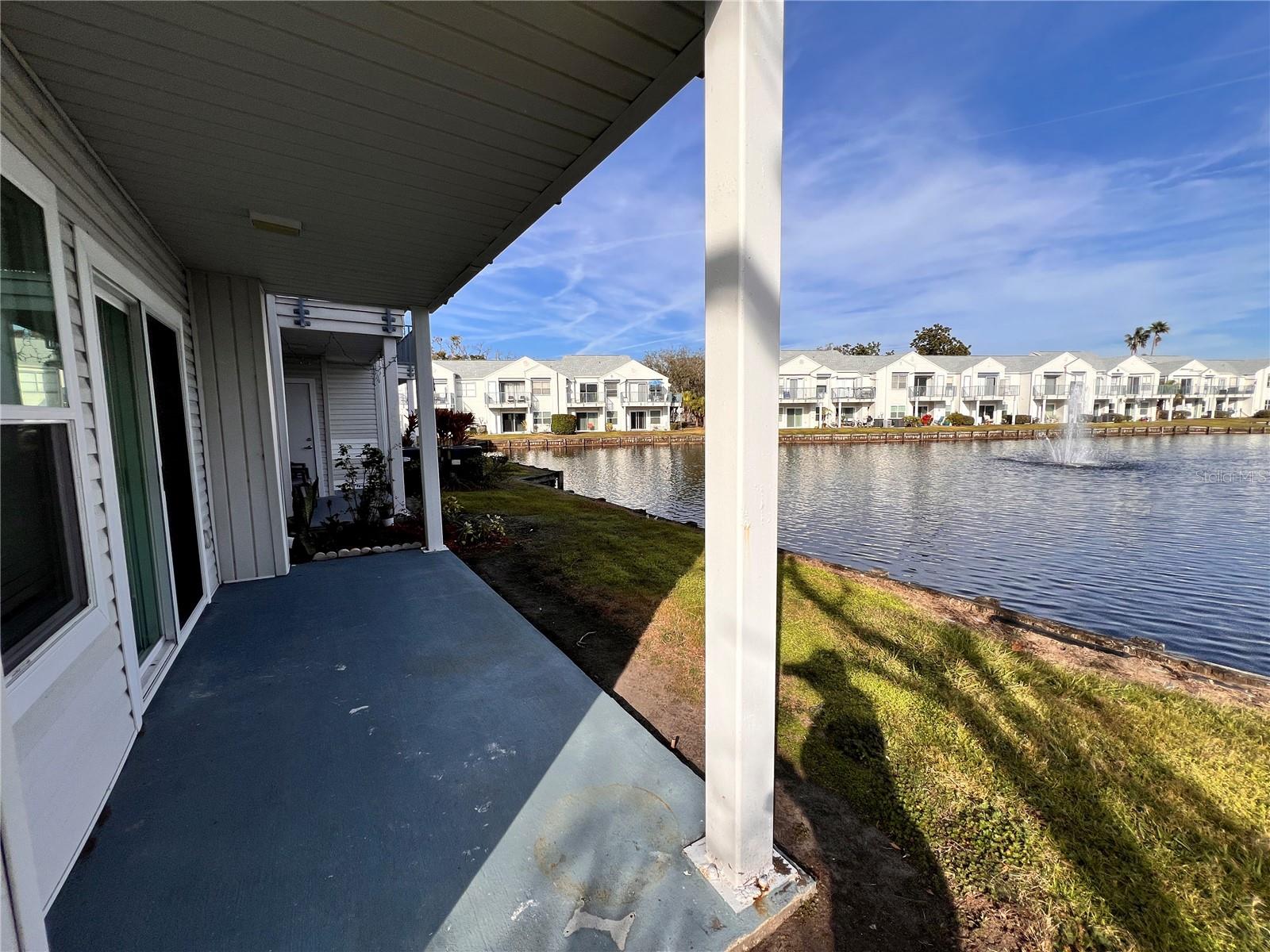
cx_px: 635
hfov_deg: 106.2
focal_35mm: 13
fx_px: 477
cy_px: 476
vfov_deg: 89.9
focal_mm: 1.57
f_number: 1.8
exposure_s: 1/2597
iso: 32
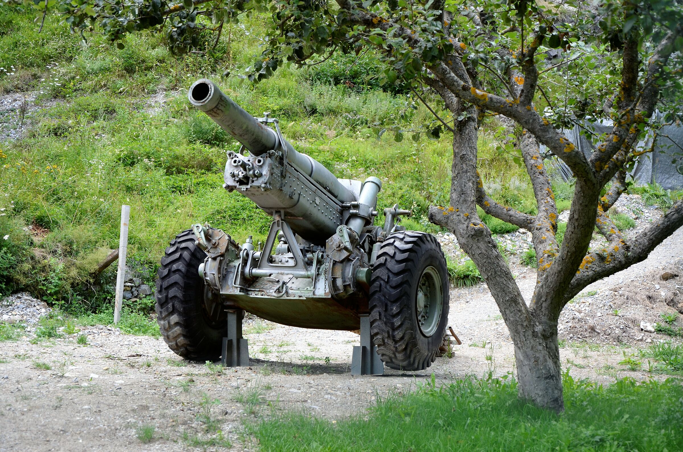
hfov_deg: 28.1
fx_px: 1363
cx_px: 342
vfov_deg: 18.8
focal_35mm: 72
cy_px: 226
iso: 220
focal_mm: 48
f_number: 5.6
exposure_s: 1/125
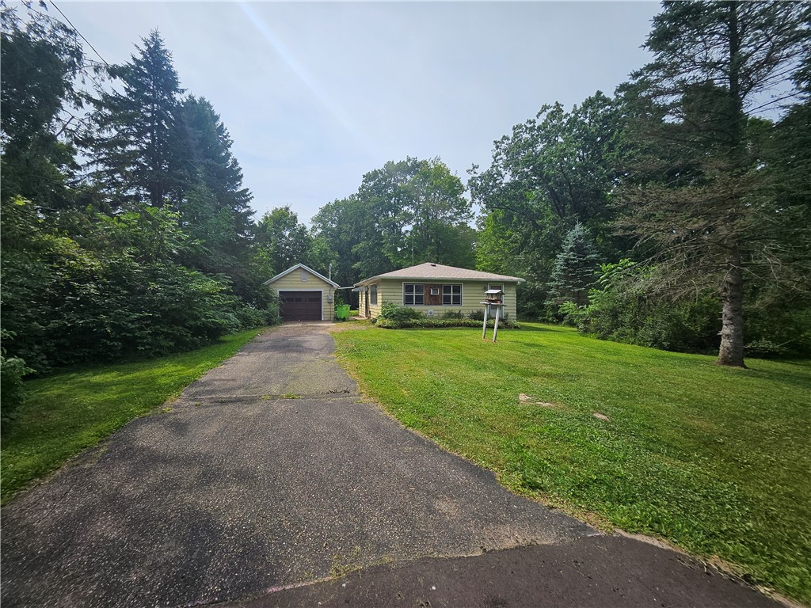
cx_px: 406
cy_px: 304
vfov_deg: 89.9
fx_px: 305
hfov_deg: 106.2
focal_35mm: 13
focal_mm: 1.74
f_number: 2.2
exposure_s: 1/1628
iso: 32
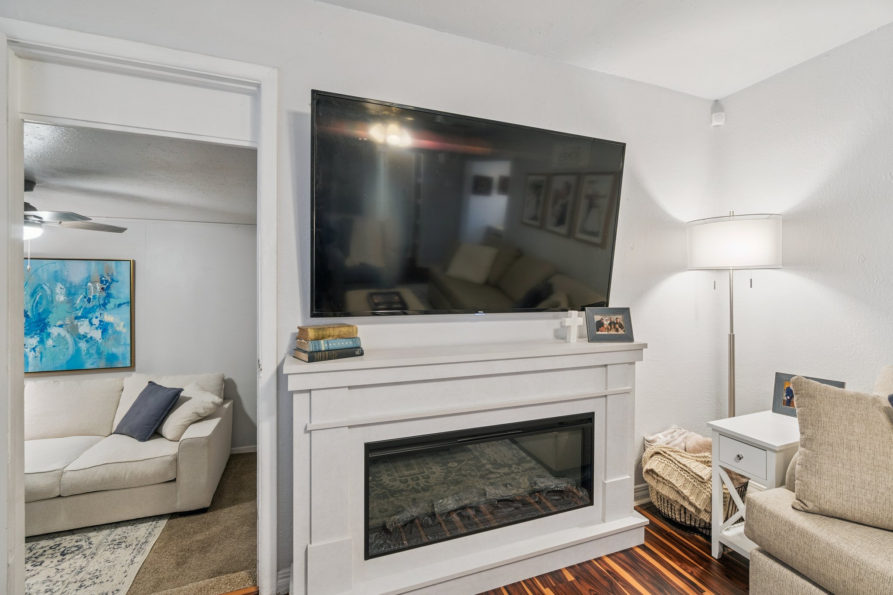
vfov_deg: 77.3
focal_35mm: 15
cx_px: 446
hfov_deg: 100.4
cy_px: 298
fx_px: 372
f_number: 6.3
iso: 200
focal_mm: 10
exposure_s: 1/8
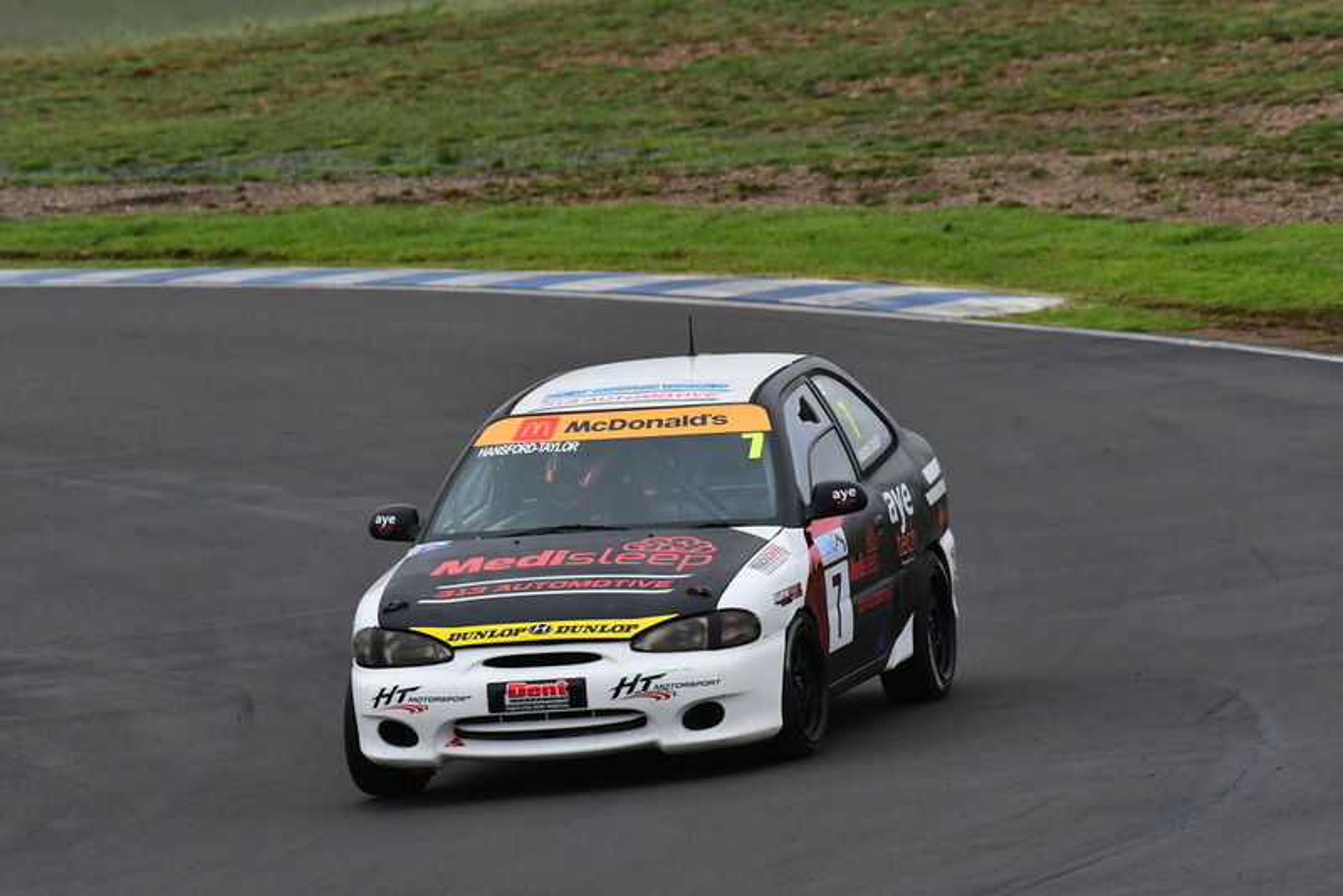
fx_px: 27988
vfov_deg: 1.8
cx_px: 672
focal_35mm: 750
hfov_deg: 2.7
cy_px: 448
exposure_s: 1/640
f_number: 10
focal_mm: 500
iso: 1000
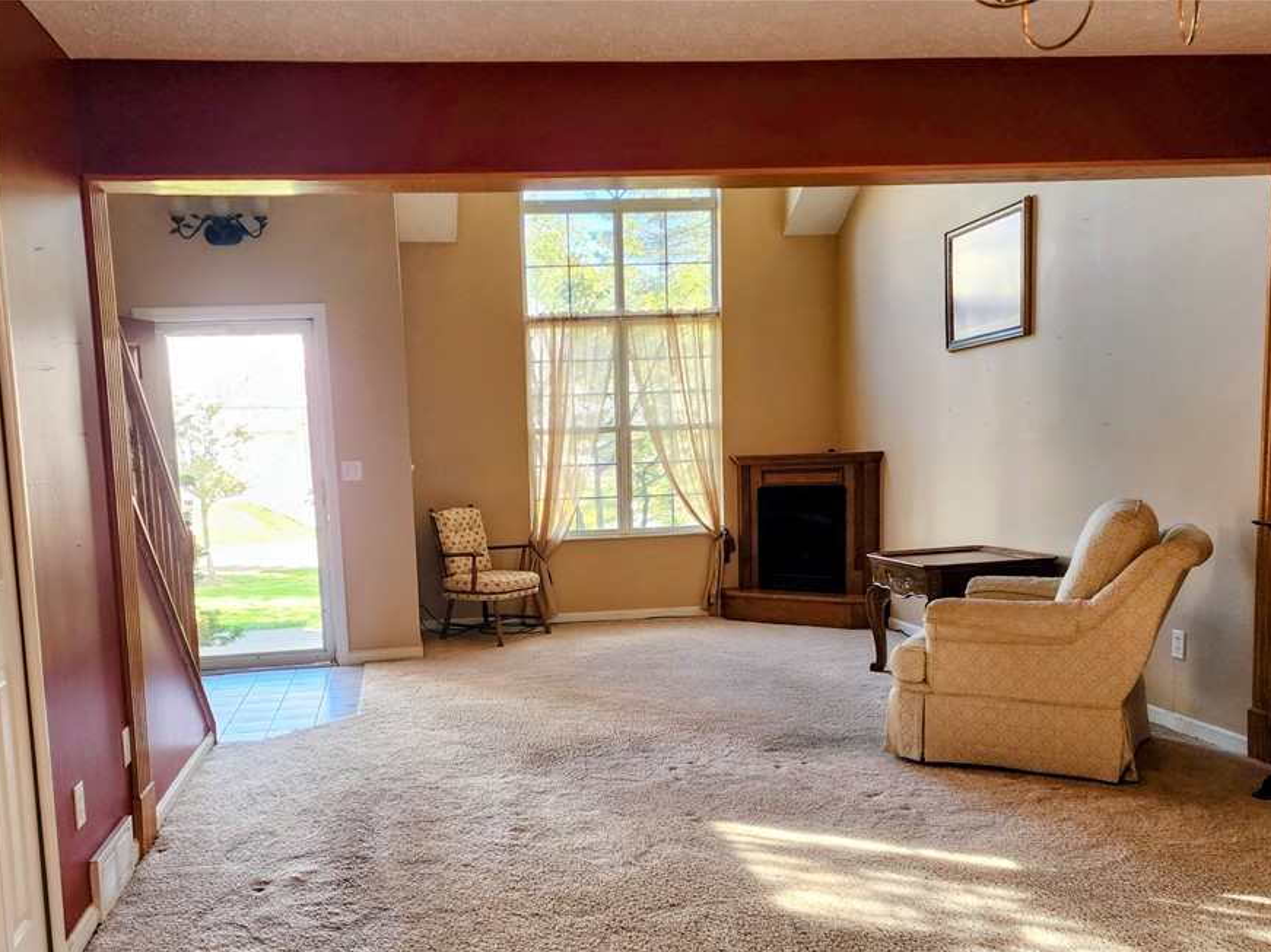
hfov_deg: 65.1
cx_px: 551
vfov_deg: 51.1
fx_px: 991
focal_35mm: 27
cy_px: 558
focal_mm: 6.4
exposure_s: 1/120
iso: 160
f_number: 1.8
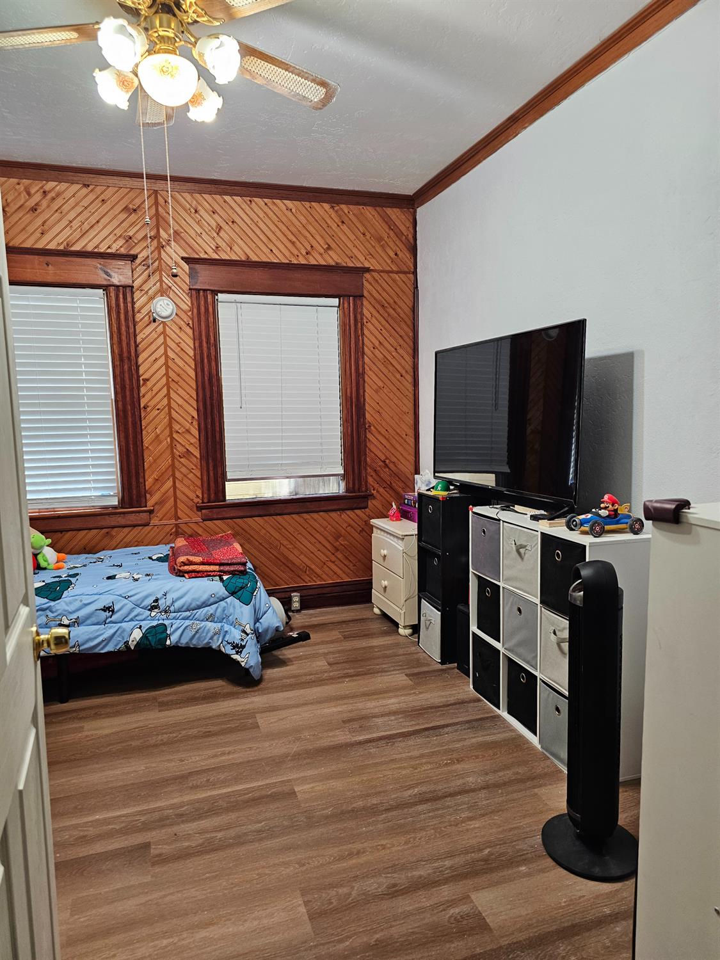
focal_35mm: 23
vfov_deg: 73.9
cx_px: 360
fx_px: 638
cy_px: 480
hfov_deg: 58.9
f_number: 1.7
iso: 250
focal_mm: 6.3
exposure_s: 1/120
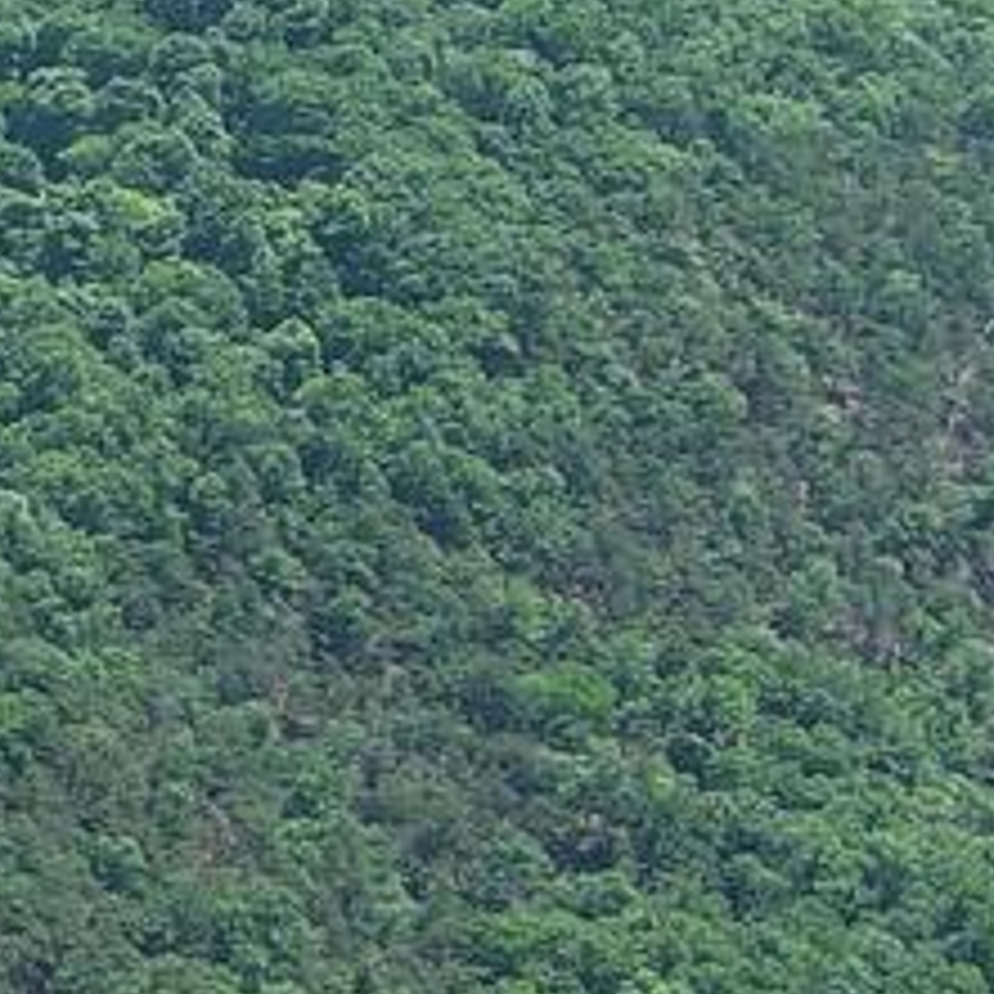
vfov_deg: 7.6
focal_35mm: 228
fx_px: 7407
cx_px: -2735
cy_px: 1082
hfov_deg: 6.5
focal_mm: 10.57
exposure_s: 1/551
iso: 100
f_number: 2.8
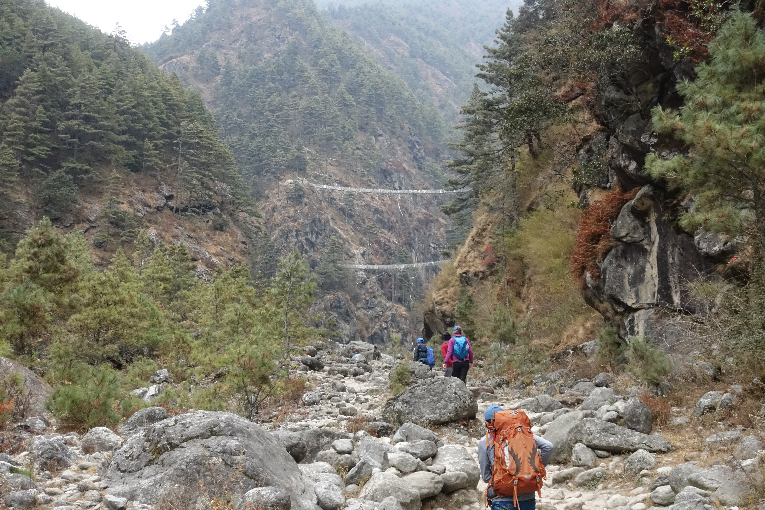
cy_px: 255
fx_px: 1041
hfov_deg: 40.3
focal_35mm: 49
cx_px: 382
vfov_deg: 27.5
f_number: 4
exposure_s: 1/200
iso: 1600
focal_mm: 17.9
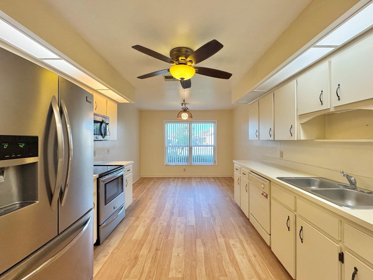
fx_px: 162
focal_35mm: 15
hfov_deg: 98.2
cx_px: 190
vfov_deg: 81.8
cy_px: 140
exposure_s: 1/120
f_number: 2.2
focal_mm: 2.22
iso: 200
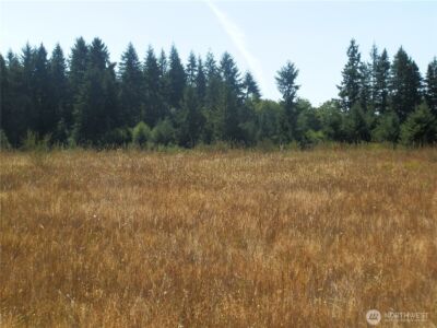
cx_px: 218
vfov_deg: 30.9
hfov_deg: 40.4
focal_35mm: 47
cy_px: 164
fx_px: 593
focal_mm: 8.51
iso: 64
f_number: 10.6
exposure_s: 1/80
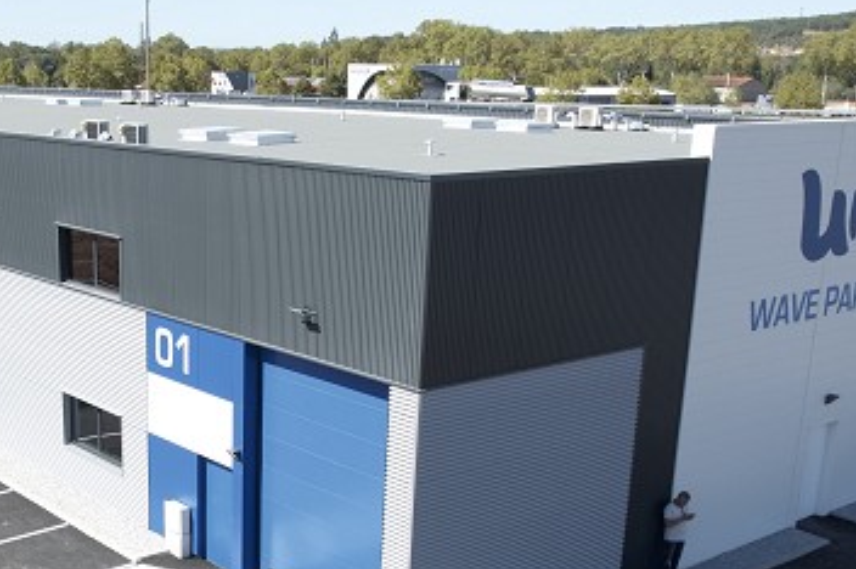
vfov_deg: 26.6
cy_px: 421
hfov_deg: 38.2
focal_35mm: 50
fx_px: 1188
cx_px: 178
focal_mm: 8.38
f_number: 2.8
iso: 100
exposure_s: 1/1000
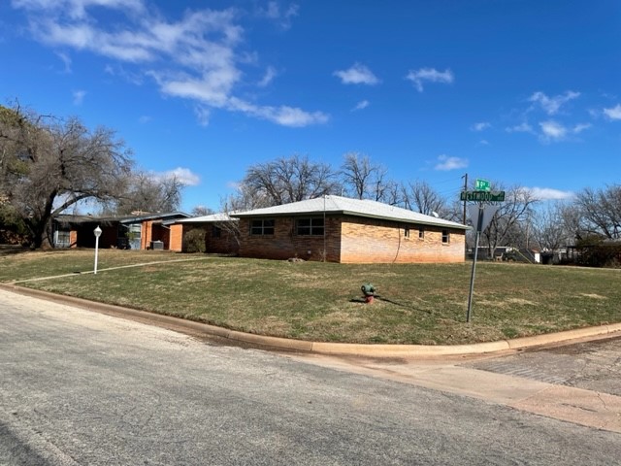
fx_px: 466
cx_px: 310
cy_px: 233
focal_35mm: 26
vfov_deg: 53.1
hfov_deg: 67.3
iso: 32
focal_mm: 4.2
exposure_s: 1/4464
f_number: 1.6
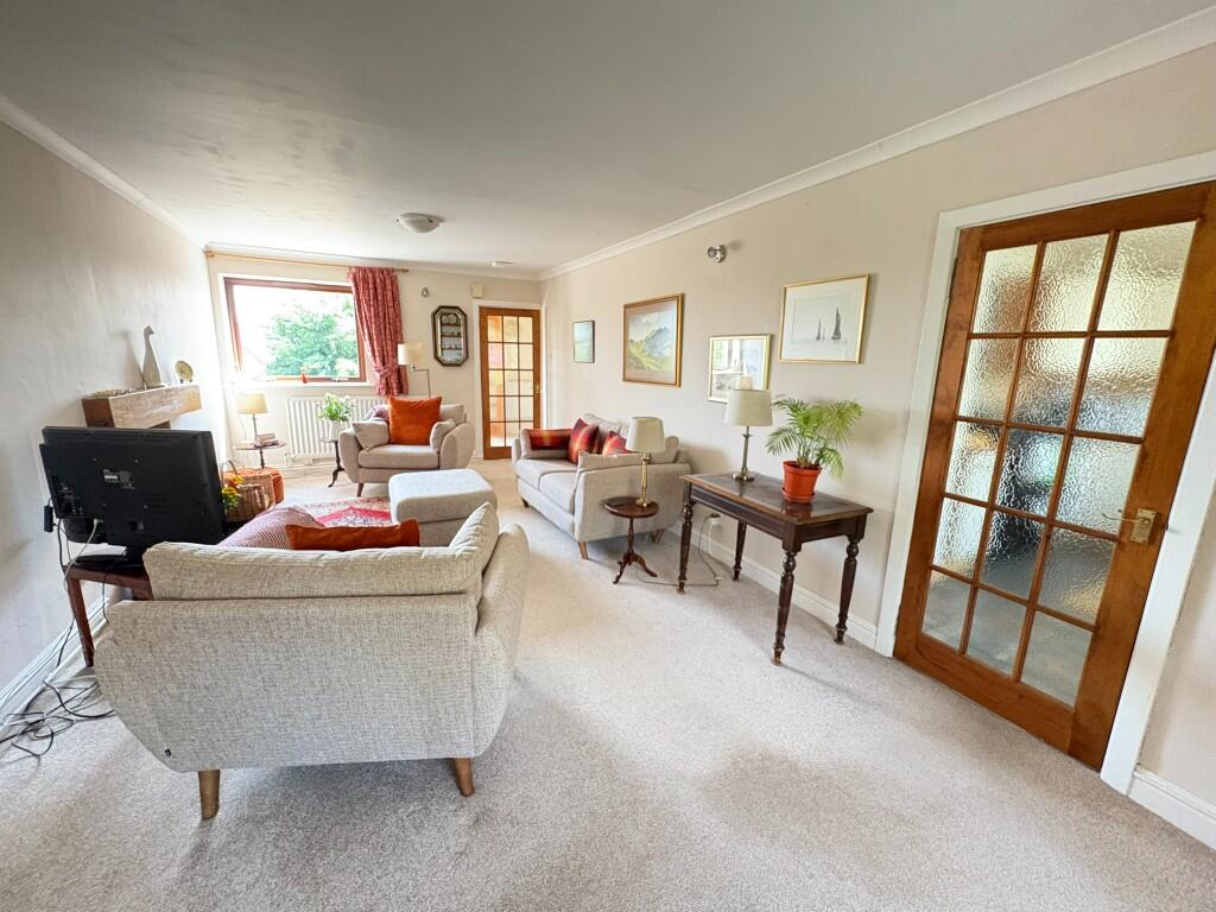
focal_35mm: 14
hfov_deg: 102.1
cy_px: 456
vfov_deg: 85.7
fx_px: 492
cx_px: 608
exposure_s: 1/60
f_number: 2.2
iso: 640
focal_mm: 2.22
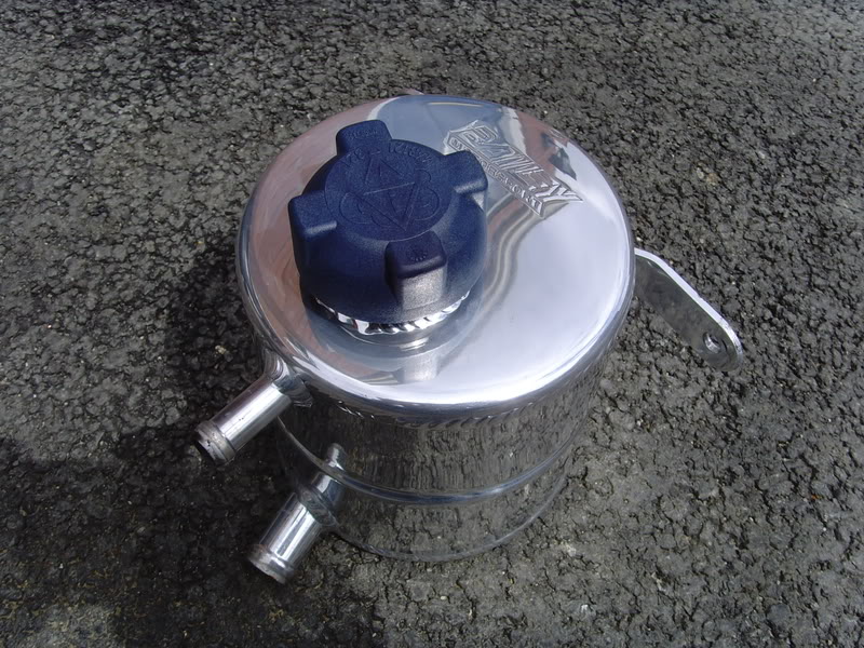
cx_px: 432
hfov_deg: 47.9
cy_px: 324
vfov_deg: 36.8
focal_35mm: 39
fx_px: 973
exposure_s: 1/1000
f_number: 3.5
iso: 80
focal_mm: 6.6
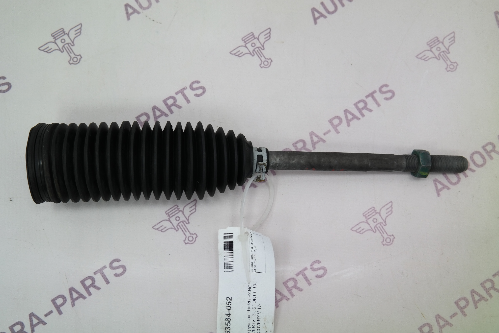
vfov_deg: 35.1
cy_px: 166
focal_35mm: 38
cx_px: 250
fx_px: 527
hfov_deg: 50.7
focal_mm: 25
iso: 200
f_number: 4
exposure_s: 1/80
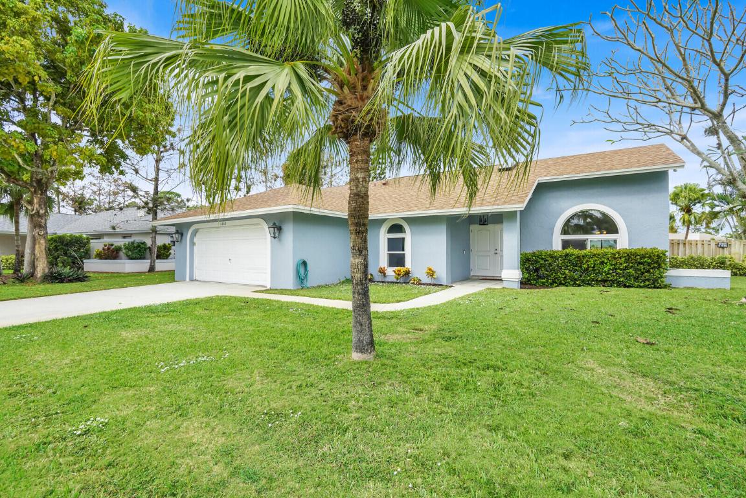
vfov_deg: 73.7
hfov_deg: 96.7
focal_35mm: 16
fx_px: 332
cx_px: 373
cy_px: 249
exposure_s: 1/640
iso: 800
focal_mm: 16
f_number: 8
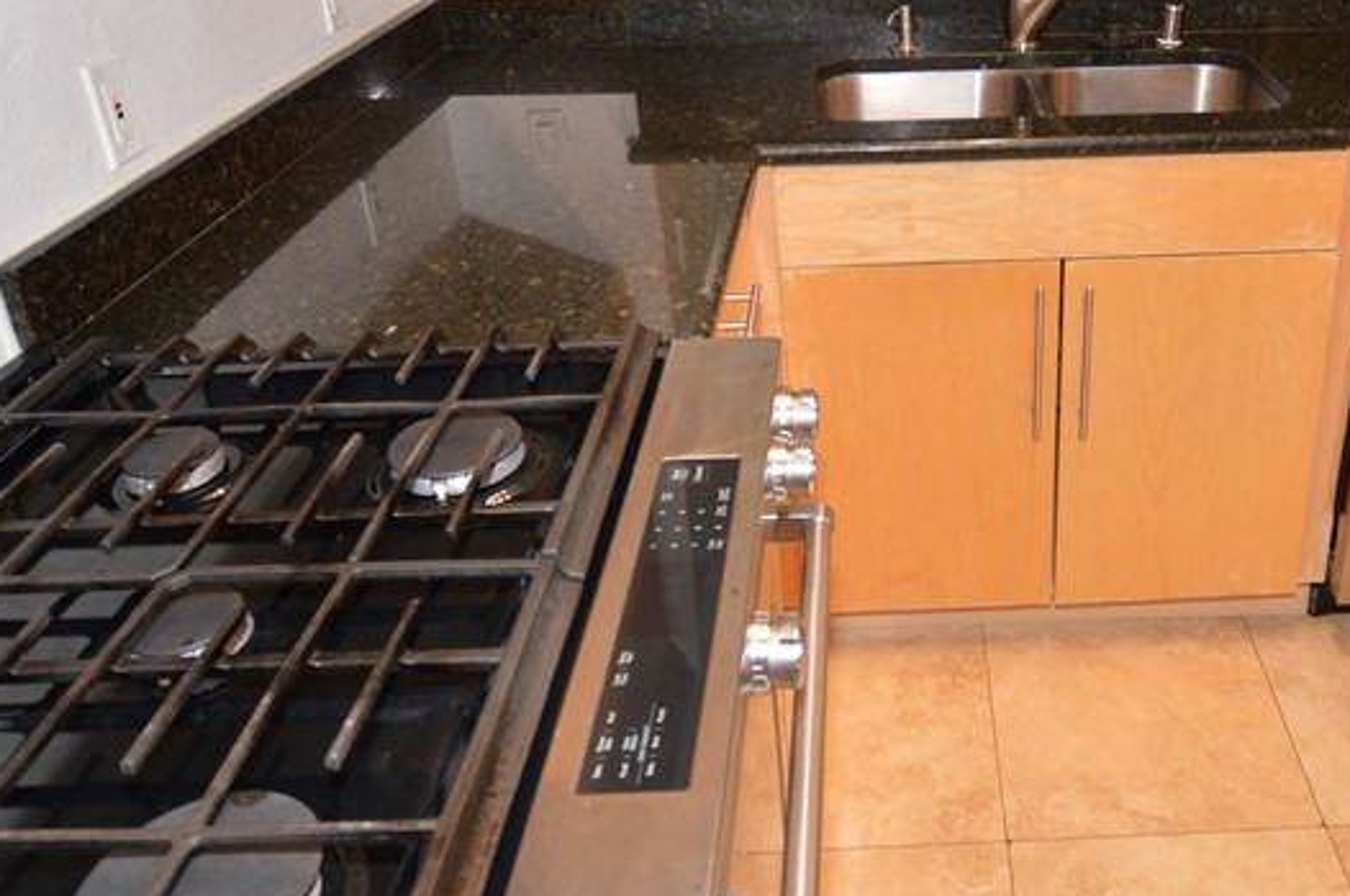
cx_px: 930
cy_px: 267
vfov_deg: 41.4
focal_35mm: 31
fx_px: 1161
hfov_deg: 58.6
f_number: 3.5
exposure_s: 1/60
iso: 720
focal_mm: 10
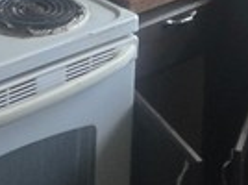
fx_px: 787
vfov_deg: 11.6
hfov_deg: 17.9
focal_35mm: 110
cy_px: -224
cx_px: 157
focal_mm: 5.4
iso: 250
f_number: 1.8
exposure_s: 1/120
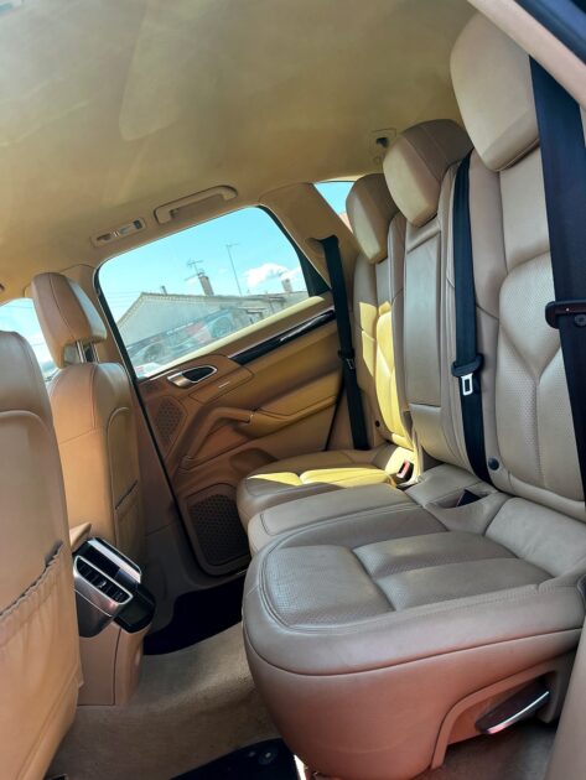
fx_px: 586
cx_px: 293
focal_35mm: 26
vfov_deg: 67.3
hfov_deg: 53.1
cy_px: 390
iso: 40
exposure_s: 1/200
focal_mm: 5.1
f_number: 1.6
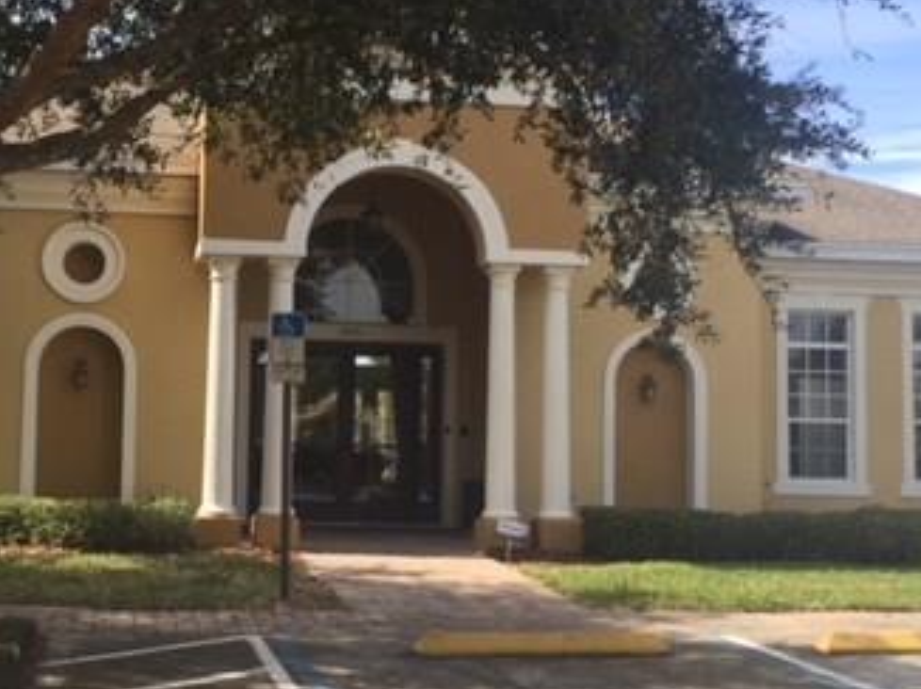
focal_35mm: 57
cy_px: 347
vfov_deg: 25.6
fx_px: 1515
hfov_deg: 33.5
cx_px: 314
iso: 32
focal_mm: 4.15
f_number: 2.2
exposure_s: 1/791
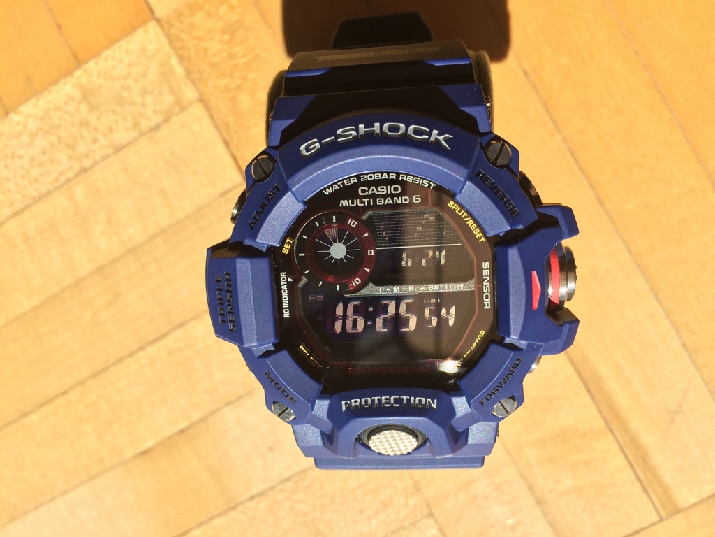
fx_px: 599
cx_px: 358
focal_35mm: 29
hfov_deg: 61.7
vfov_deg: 48.2
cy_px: 268
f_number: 2.2
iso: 32
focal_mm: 4.15
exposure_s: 1/1068
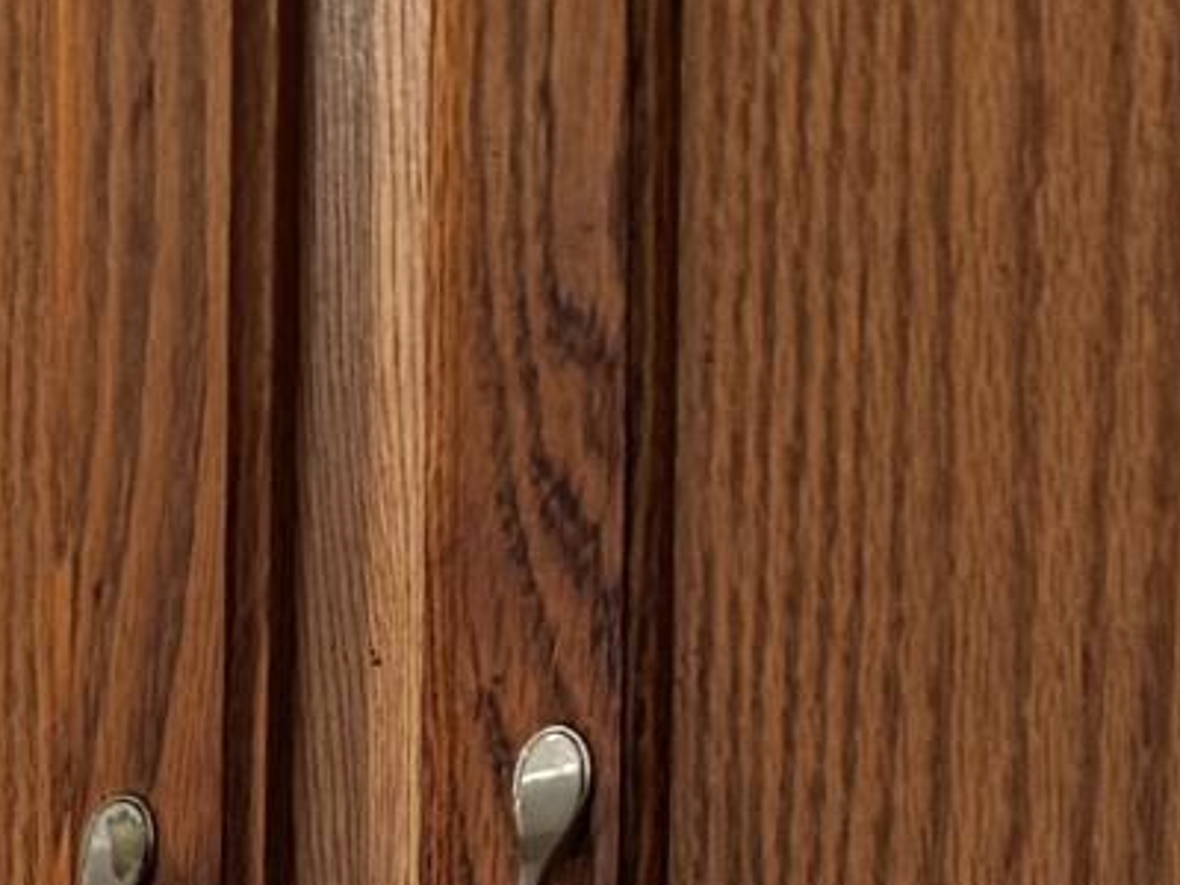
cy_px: 3257
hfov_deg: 9.2
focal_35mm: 180
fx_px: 6136
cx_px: -2115
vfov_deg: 6.8
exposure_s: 1/122
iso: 100
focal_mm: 6.76
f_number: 1.78
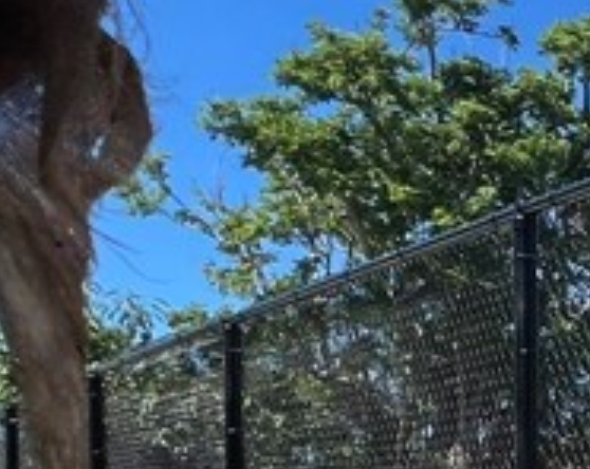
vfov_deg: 20.0
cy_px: 605
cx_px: 1367
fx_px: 1220
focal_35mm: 70
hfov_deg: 15.8
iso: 32
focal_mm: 1.57
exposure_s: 1/1575
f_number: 1.8
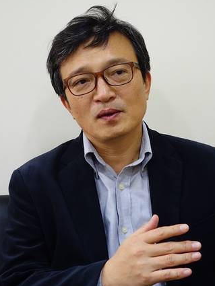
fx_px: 596
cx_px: 130
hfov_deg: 20.4
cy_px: 143
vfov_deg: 27.0
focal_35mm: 72
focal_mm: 18.02
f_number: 3.2
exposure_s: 1/50
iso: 640
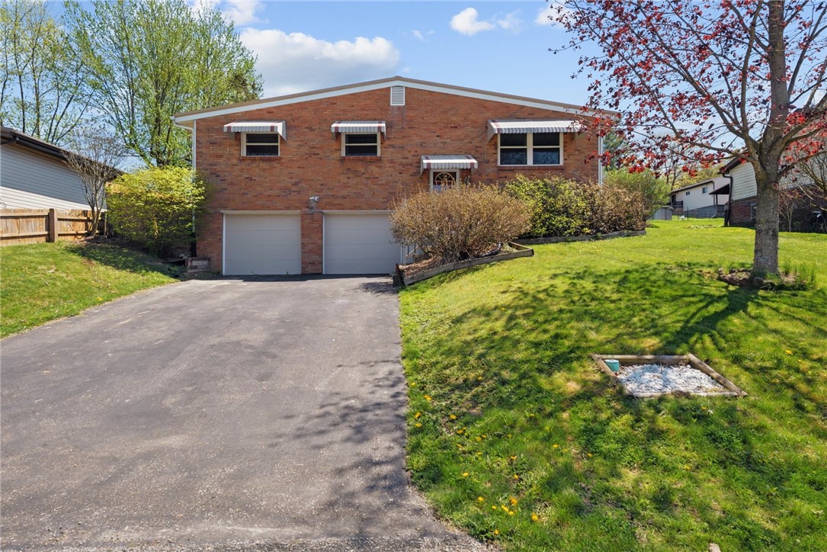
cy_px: 276
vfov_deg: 64.6
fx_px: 437
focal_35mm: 19
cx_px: 414
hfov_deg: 86.9
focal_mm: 19
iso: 50
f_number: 11
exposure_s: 1/320
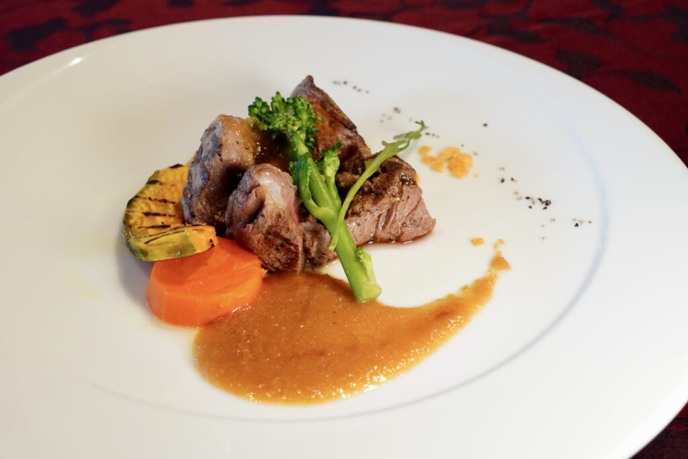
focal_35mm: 40
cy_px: 230
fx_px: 771
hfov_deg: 48.1
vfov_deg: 33.1
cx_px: 344
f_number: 7.1
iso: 2500
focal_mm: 26.9
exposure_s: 1/250
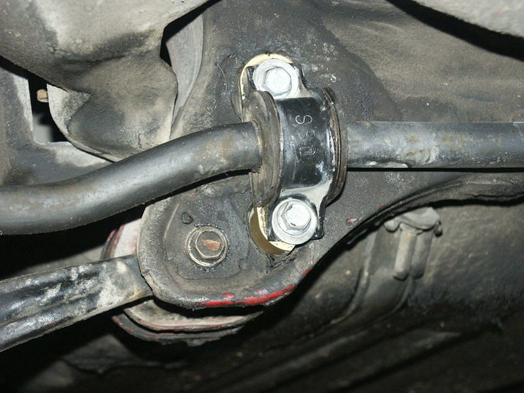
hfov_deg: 16.8
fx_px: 1771
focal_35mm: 117
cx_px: 262
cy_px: 196
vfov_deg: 12.7
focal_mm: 29.05
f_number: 3.5
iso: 200
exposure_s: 1/90
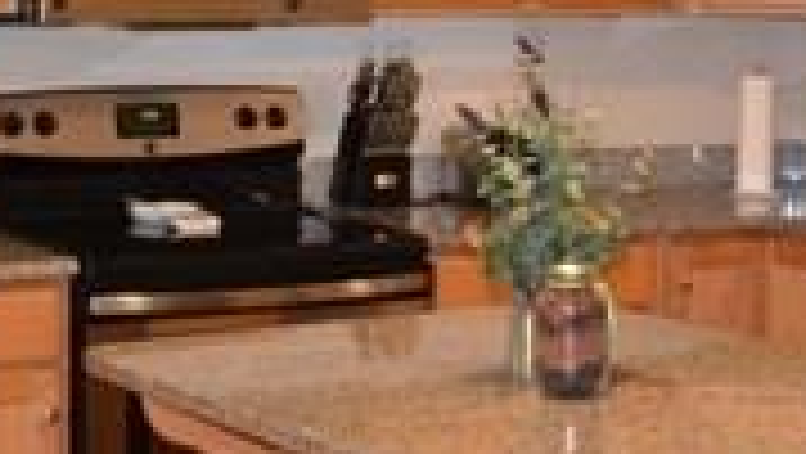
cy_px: 20
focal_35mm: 101
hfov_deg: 21.0
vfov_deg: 11.9
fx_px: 2160
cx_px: 585
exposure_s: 1/60
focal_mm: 18
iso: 2500
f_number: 3.5
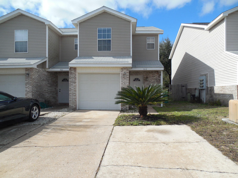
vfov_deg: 54.9
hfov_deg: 69.4
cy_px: 89
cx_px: 119
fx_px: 172
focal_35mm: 25
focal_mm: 4.5
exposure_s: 1/400
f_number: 6.6
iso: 125
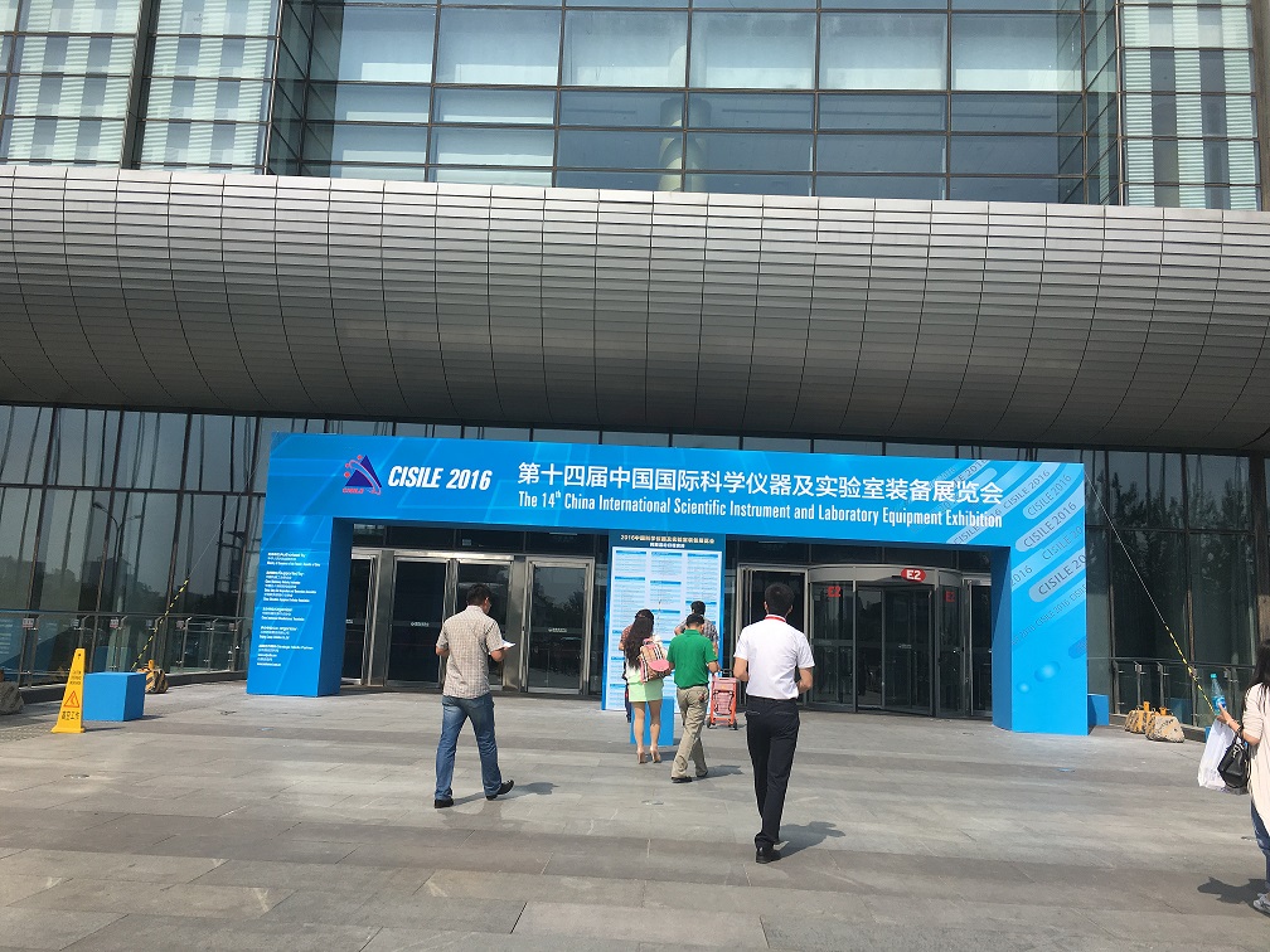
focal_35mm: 29
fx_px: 1064
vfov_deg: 48.2
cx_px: 635
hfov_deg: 61.7
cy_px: 476
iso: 25
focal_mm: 4.15
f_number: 2.2
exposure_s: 1/2024
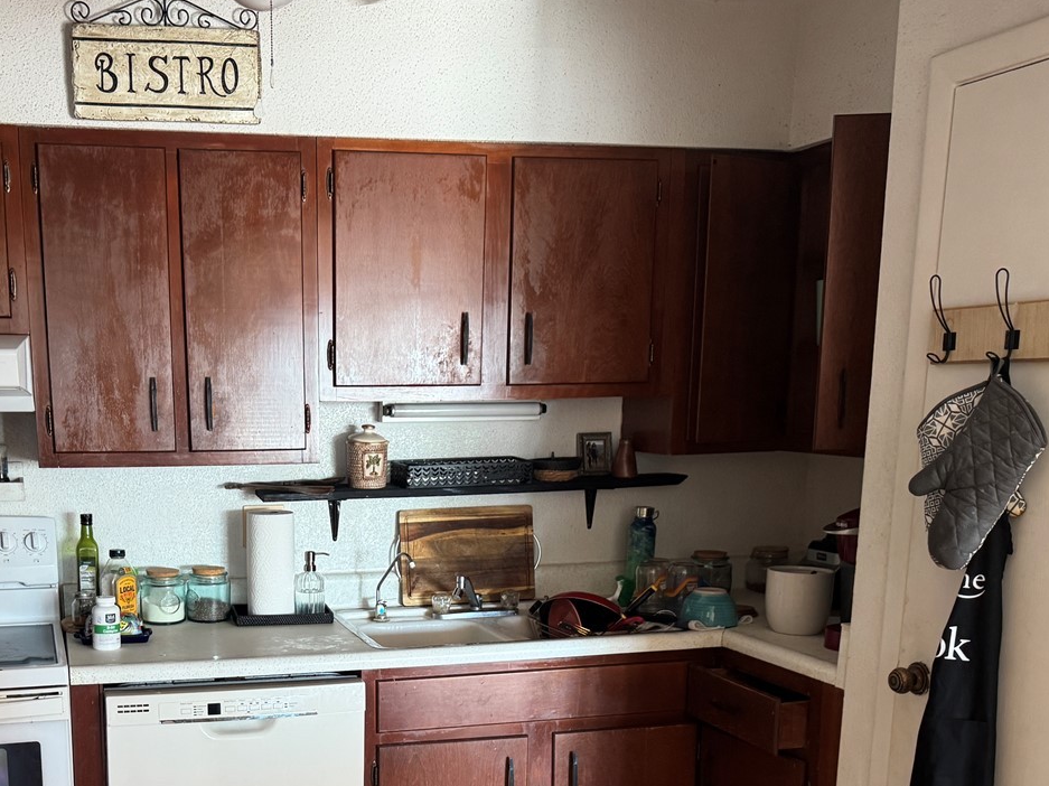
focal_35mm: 41
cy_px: 642
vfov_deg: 33.9
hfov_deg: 45.0
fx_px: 1242
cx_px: 336
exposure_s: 1/60
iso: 250
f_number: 1.78
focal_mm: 6.76
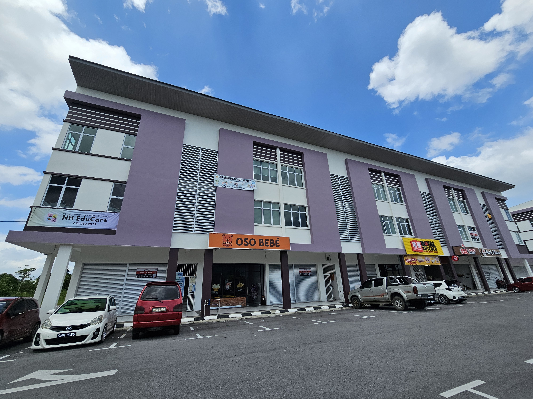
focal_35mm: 13
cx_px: 266
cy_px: 200
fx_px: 200
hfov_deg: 106.2
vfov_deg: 89.9
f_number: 2.2
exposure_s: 1/3050
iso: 50
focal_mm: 2.2
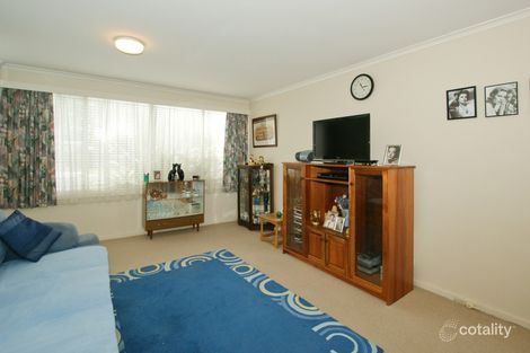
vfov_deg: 77.3
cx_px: 265
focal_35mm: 15
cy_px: 176
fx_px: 221
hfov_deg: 100.4
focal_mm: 10
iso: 400
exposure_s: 1/60
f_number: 5.6
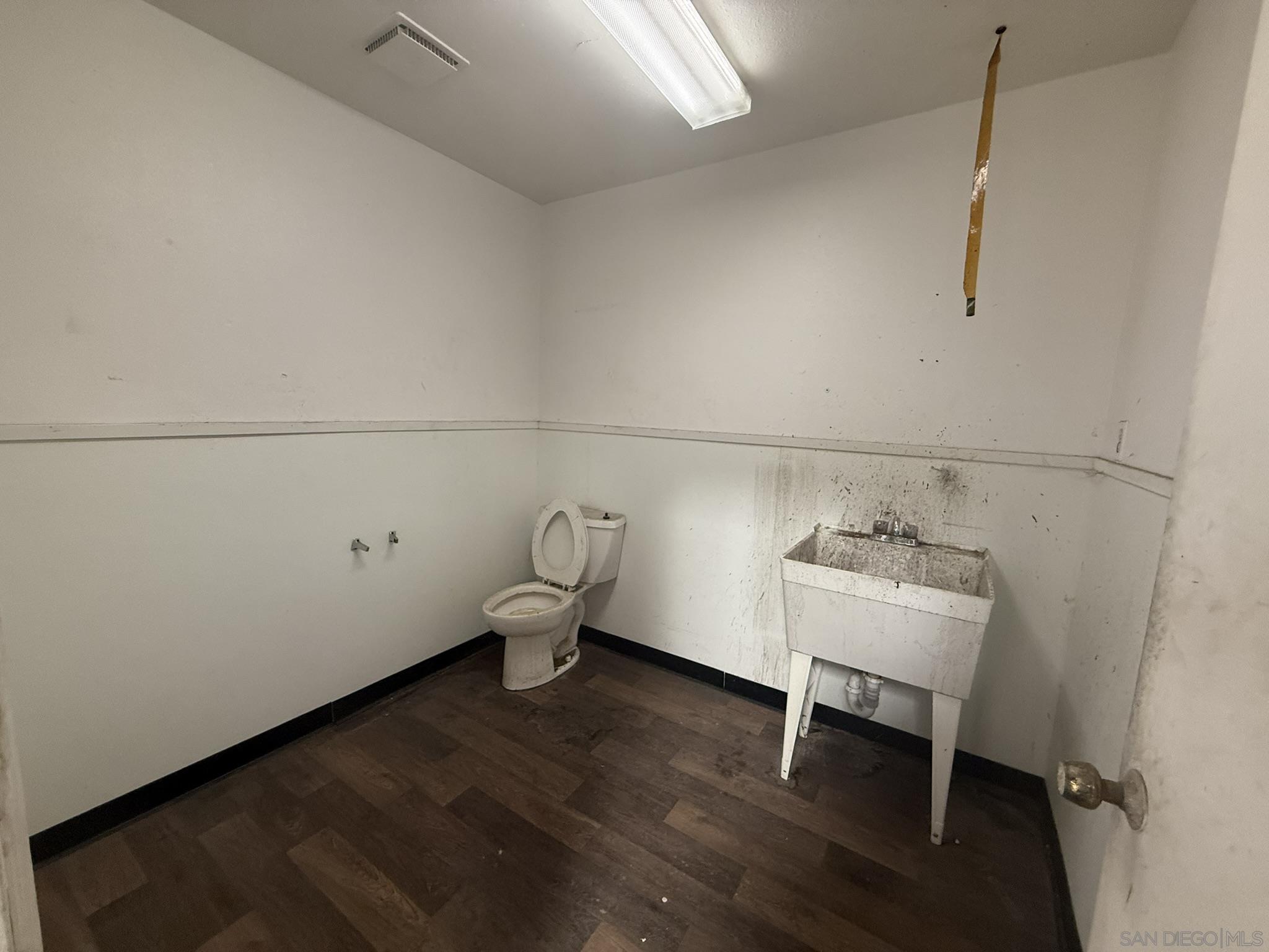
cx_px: 634
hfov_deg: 102.1
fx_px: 513
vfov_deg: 85.7
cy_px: 476
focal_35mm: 14
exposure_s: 1/99
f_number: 2.2
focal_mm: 2.22
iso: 250
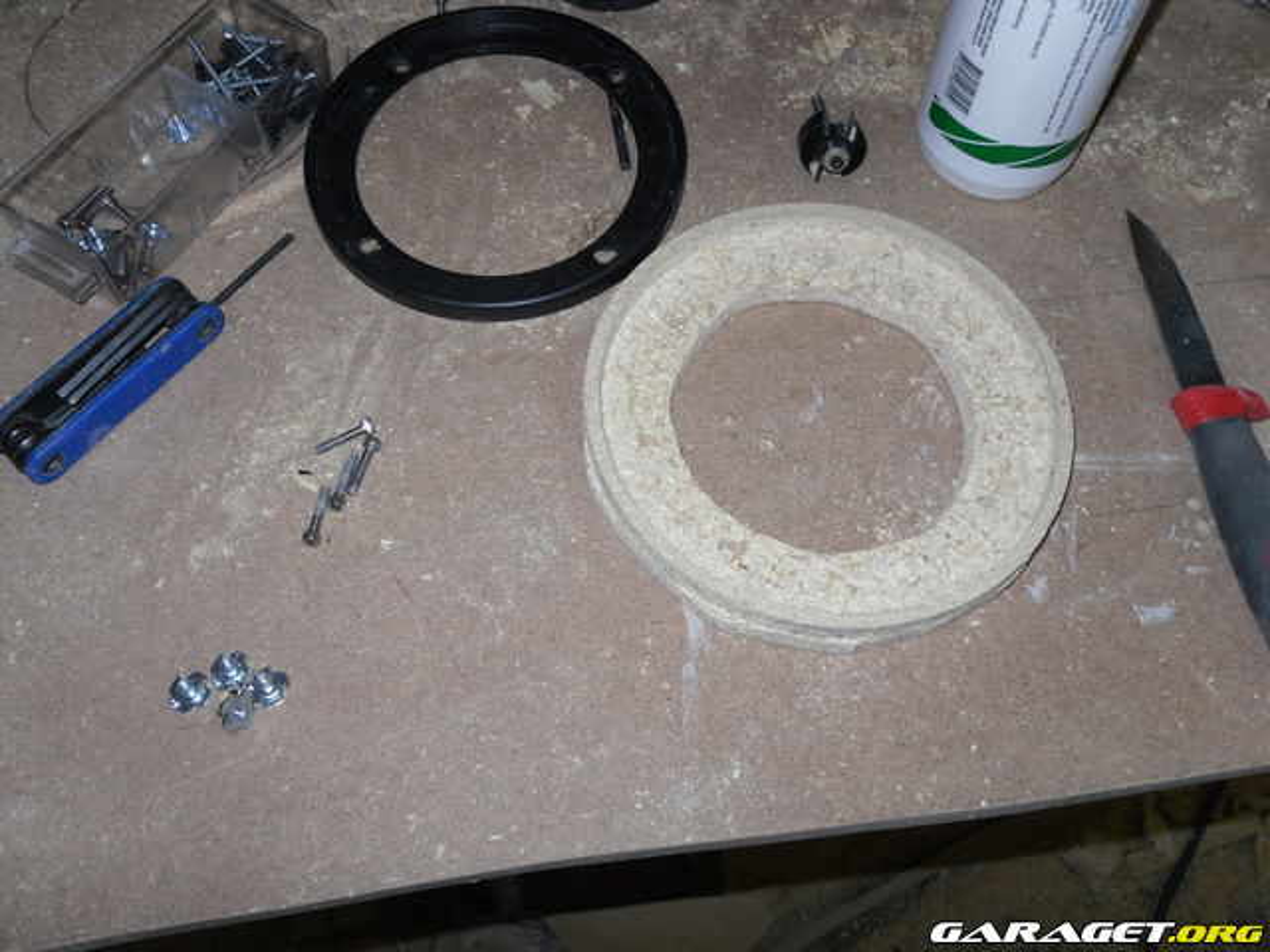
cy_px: 476
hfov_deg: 52.6
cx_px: 635
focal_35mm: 35
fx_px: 1284
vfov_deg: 40.7
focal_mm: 6.3
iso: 80
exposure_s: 1/45
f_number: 3.5
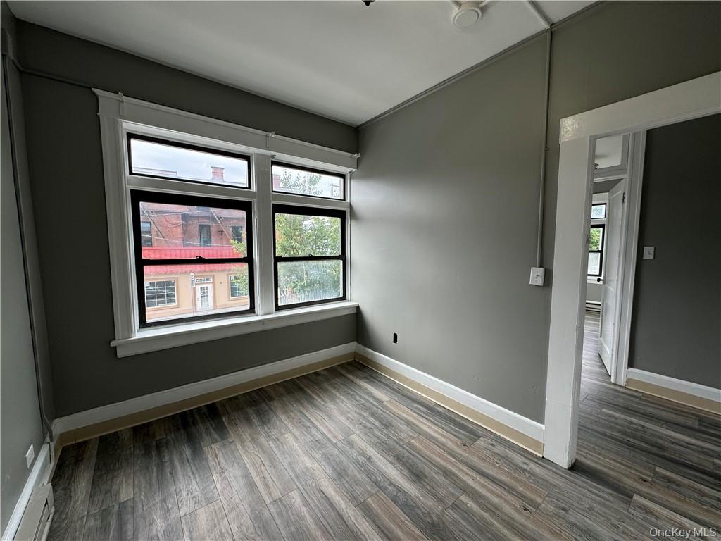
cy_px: 270
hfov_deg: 102.1
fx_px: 292
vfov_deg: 85.7
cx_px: 360
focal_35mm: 14
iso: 40
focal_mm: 2.22
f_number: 2.2
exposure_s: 1/183
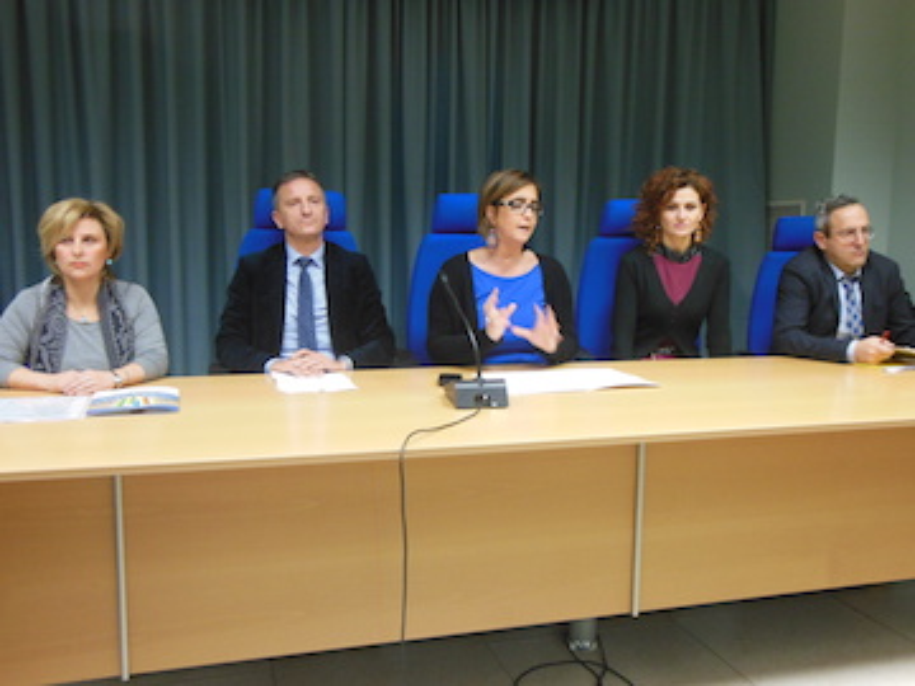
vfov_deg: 42.9
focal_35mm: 33
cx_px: 458
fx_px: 872
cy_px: 343
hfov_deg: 55.4
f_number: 3.5
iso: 400
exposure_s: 1/20
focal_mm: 6
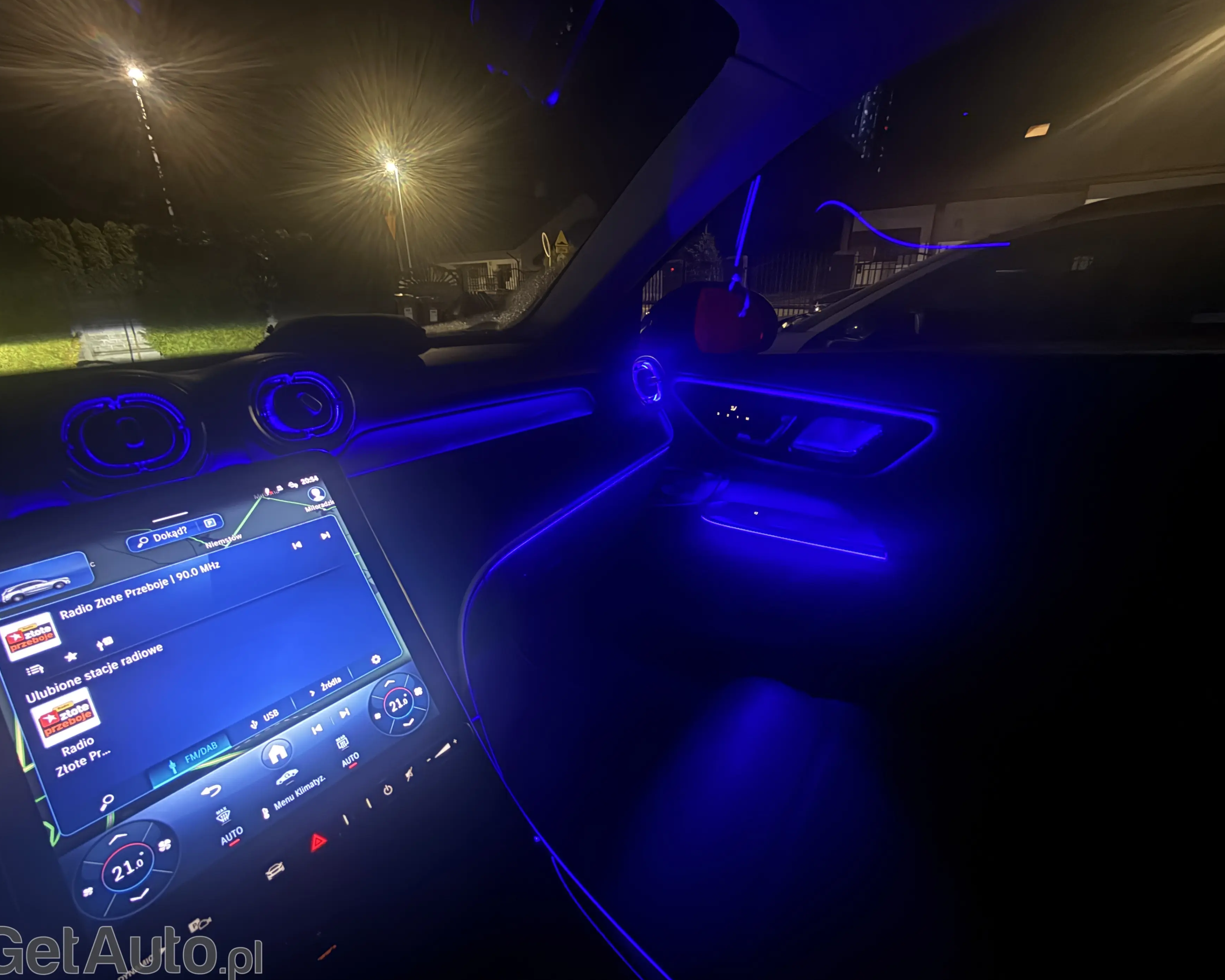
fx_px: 544
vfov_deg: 84.0
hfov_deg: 96.7
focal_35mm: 15
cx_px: 590
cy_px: 486
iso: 3200
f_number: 2.2
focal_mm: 2.22
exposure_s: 1/4
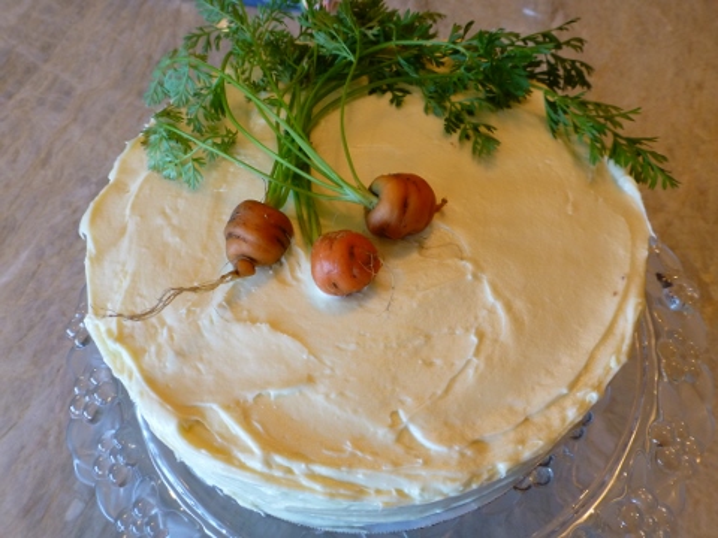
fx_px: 622
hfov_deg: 60.0
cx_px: 359
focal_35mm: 30
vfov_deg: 46.8
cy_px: 269
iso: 250
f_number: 3.6
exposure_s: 1/60
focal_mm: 5.4
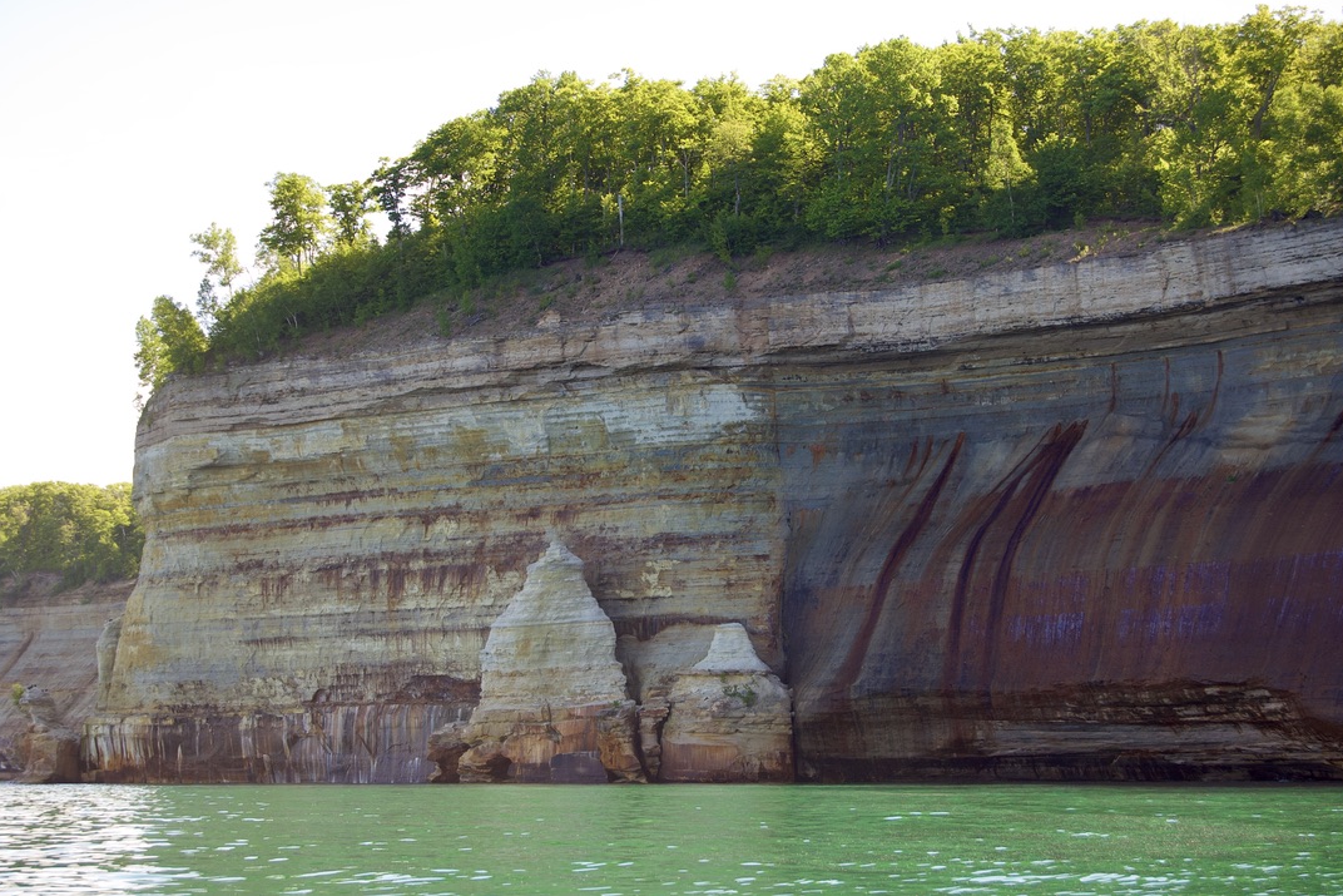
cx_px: 680
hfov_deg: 26.6
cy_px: 444
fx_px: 2835
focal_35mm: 76
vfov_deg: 18.0
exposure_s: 1/125
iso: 200
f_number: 5.6
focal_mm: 50
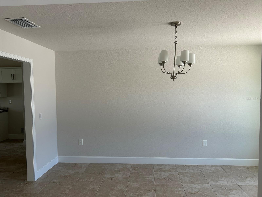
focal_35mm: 26
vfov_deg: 53.1
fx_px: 197
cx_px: 131
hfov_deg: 67.3
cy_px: 98
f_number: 1.5
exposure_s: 1/176
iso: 40
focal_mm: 5.7
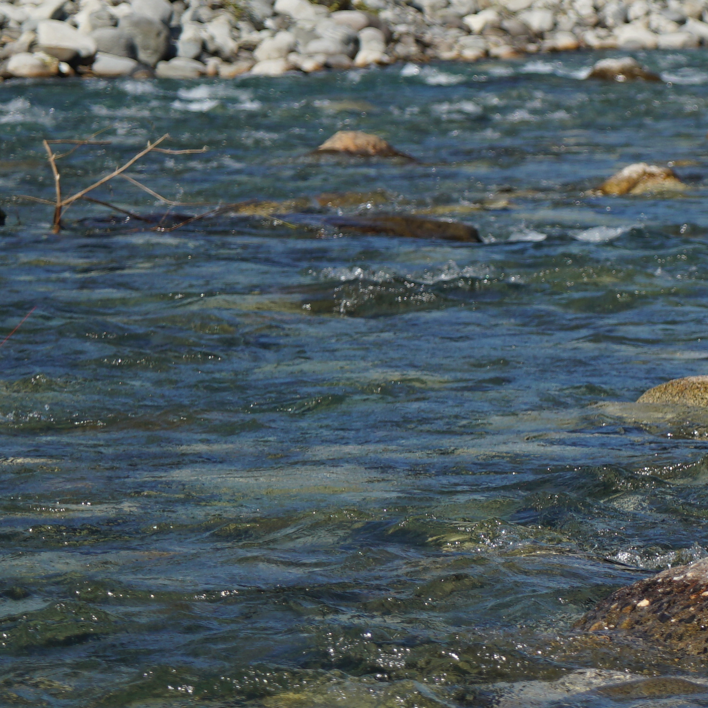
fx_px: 6641
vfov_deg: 6.1
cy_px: 72
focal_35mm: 287
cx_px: 1532
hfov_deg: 5.9
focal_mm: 64
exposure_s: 1/1600
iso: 100
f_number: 4
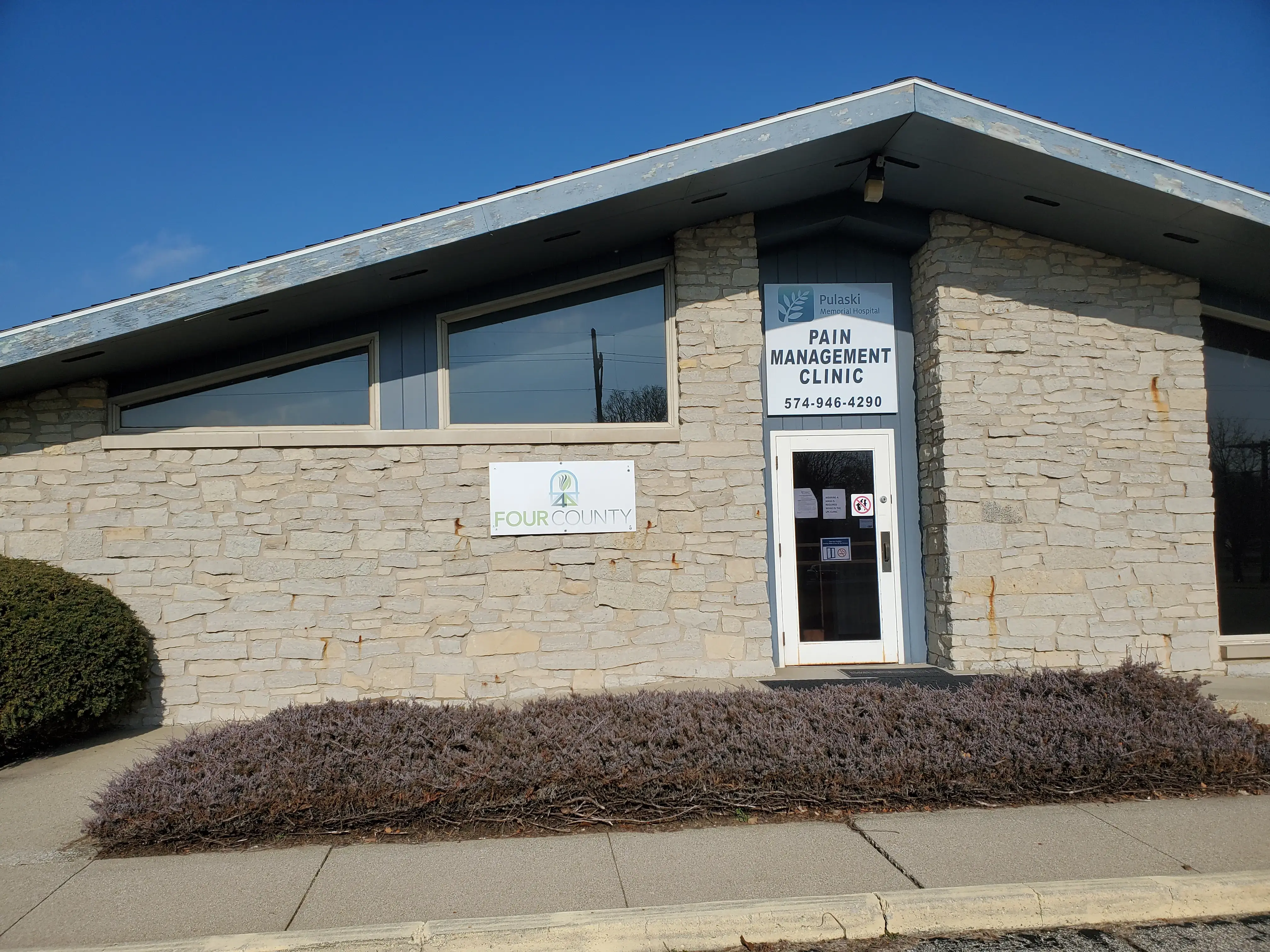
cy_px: 476
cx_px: 635
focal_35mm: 26
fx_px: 954
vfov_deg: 53.1
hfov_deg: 67.3
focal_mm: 4.3
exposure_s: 1/3502
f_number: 2.4
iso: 50
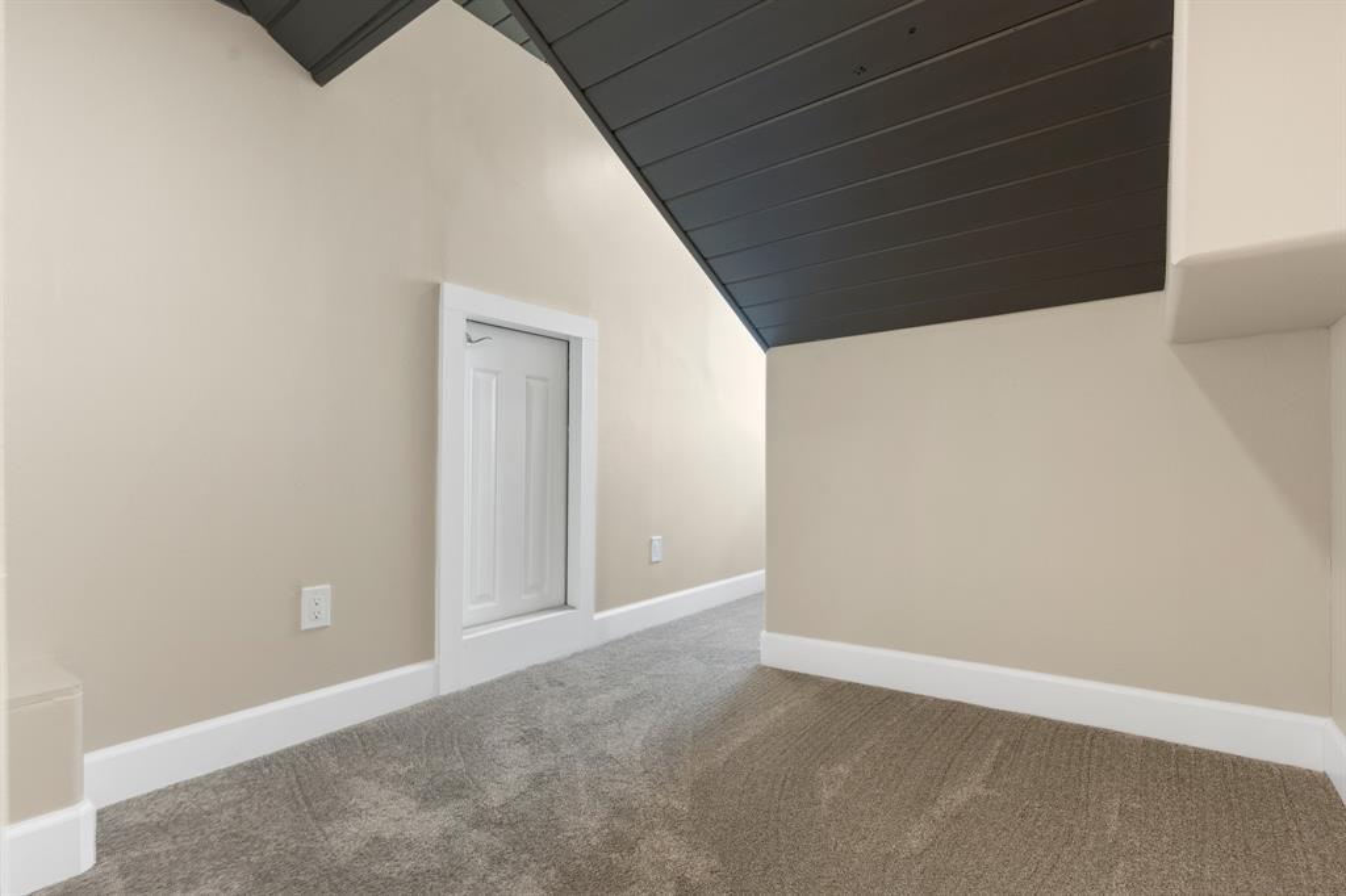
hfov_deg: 93.3
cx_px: 673
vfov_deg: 70.4
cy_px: 448
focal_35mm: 17
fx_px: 635
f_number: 8
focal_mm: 17
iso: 400
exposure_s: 1/2
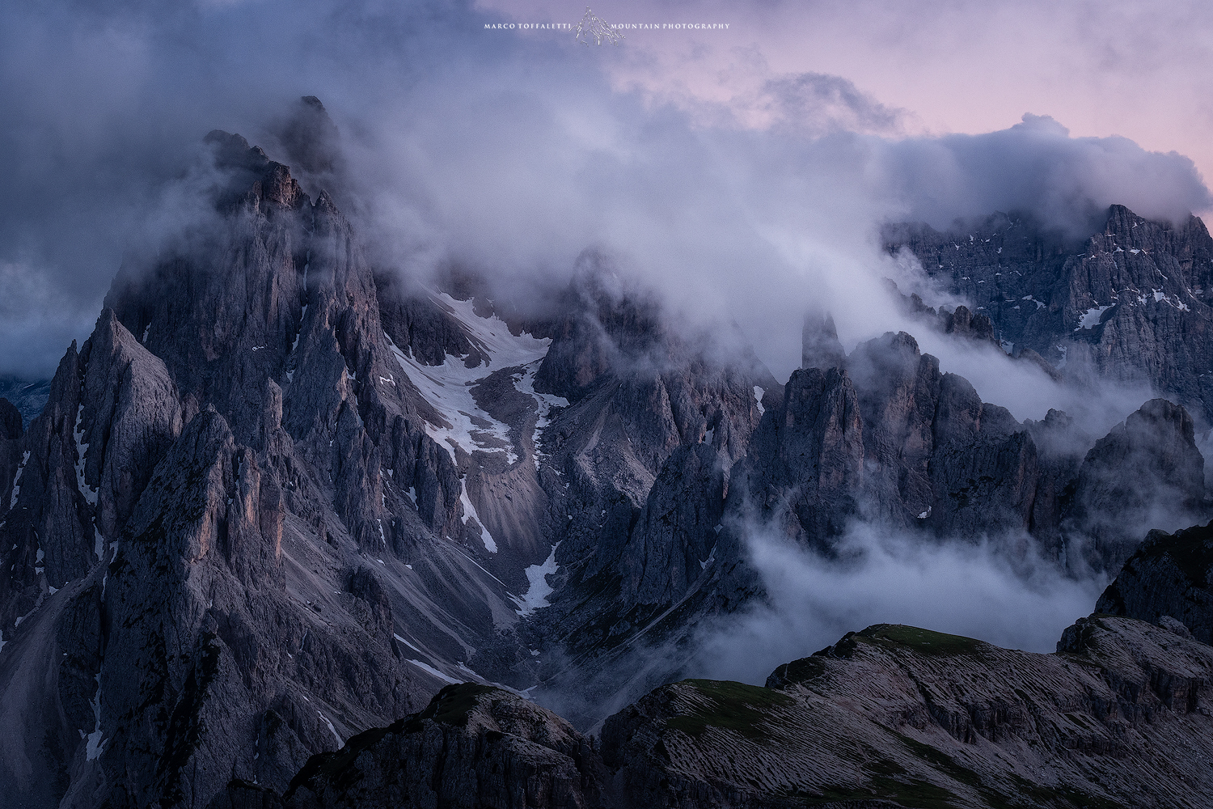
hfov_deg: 15.9
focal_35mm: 129
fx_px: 4346
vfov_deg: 10.6
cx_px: 606
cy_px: 404
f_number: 10
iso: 400
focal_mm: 86
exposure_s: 1/8
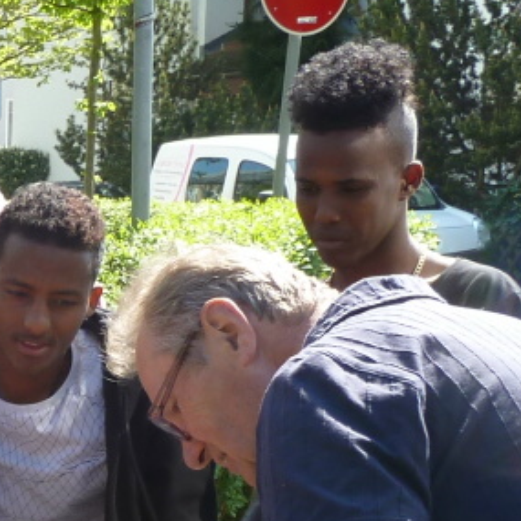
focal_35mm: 107
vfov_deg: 16.0
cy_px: 516
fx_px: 1822
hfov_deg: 14.7
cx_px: -351
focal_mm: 4.4
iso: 80
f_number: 4
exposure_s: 1/125
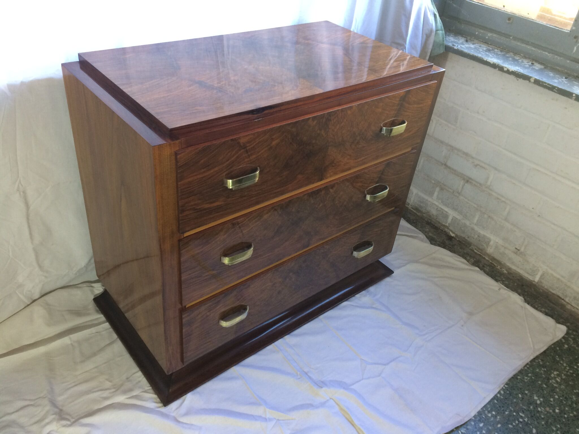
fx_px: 485
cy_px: 217
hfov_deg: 61.7
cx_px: 290
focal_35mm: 29
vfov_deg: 48.2
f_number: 2.2
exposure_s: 1/33
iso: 50
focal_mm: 4.15
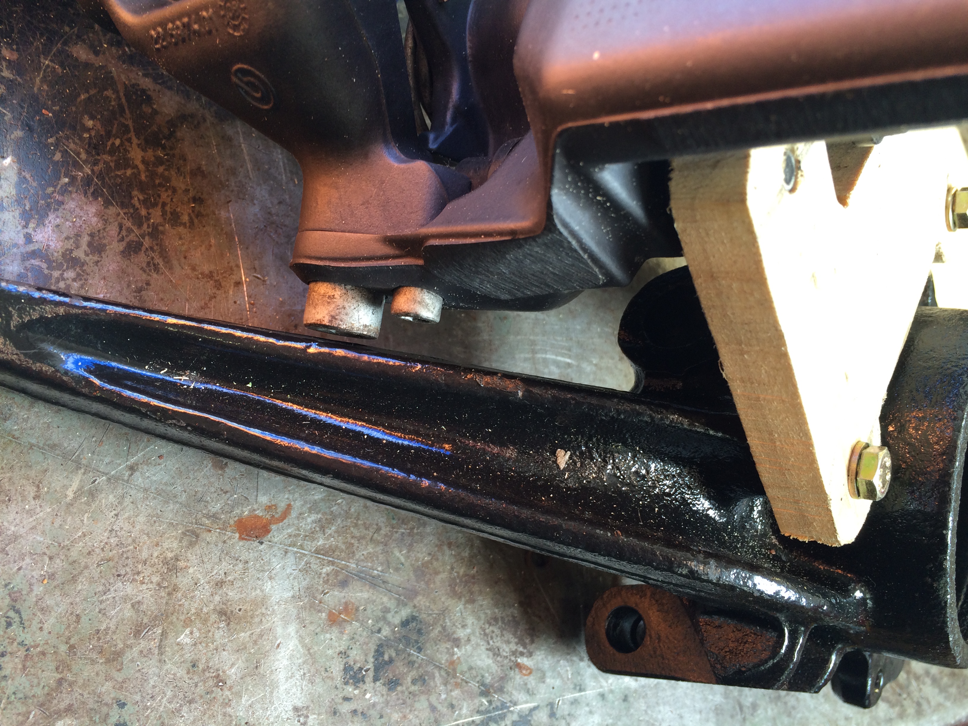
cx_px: 484
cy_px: 363
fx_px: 811
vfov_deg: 48.2
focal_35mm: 29
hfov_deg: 61.7
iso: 50
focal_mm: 4.15
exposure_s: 1/30
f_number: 2.2
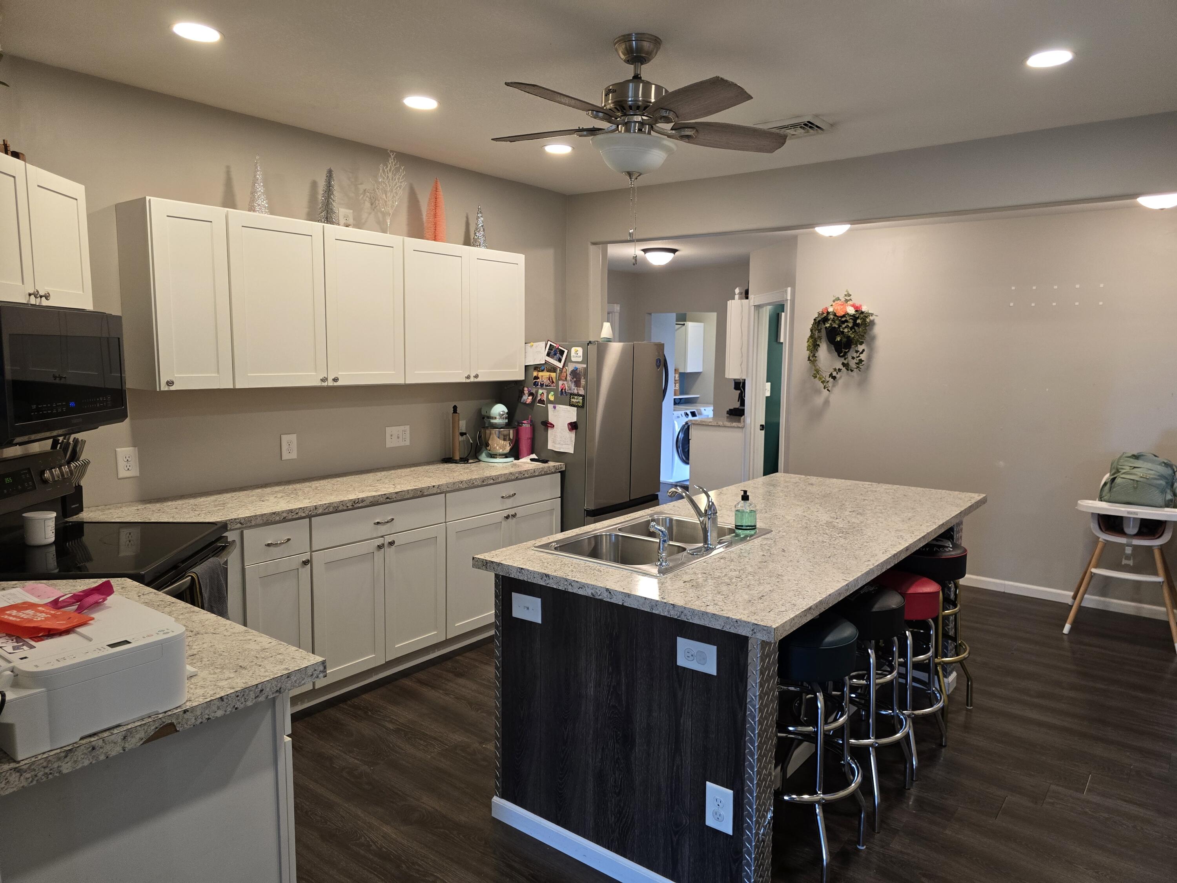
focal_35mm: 23
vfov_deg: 58.9
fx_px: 782
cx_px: 588
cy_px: 442
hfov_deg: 73.9
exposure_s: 1/120
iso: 320
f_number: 1.7
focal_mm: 6.3
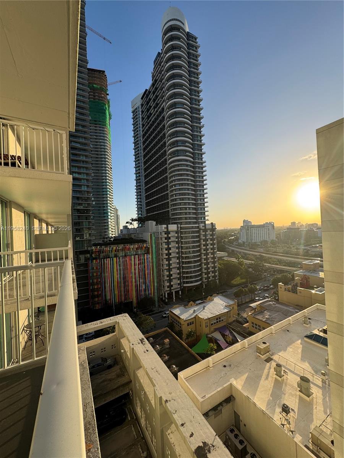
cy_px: 229
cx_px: 172
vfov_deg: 102.1
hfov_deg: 85.7
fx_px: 186
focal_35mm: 14
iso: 40
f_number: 2.2
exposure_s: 1/899
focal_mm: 2.22
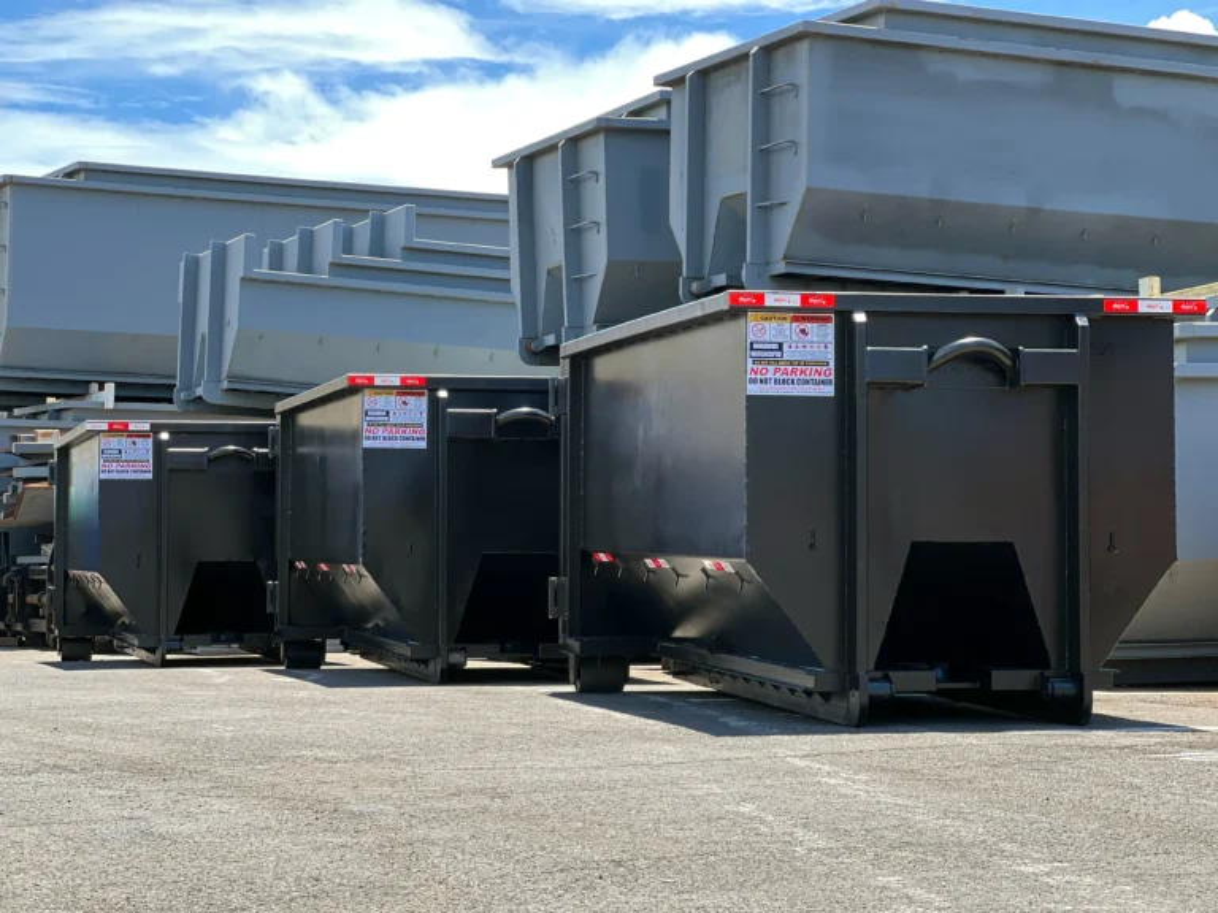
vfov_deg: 19.1
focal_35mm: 77
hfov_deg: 25.3
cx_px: 609
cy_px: 456
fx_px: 2709
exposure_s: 1/129
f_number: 2.8
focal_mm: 9
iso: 20
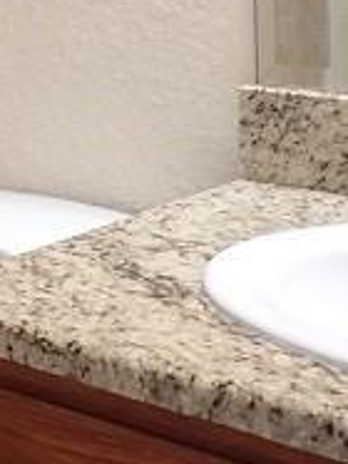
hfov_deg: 12.6
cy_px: -84
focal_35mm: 107
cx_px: -286
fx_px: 1436
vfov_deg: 17.6
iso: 200
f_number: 2
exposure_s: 1/40
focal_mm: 4.5
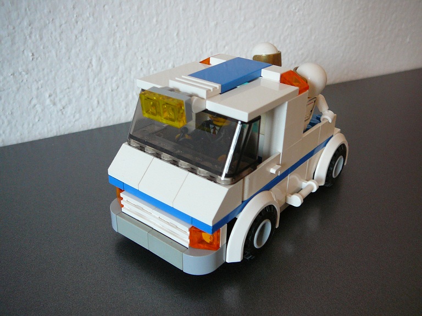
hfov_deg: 52.6
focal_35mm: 35
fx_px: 427
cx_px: 211
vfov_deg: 40.7
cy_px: 158
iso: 200
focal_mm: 5.2
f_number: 2.8
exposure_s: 1/20
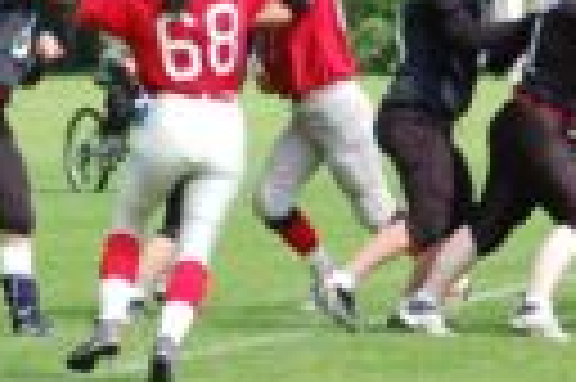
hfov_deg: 3.5
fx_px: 9316
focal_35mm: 583
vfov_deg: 2.3
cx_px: 322
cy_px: -103
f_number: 4.2
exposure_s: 1/1000
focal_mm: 110
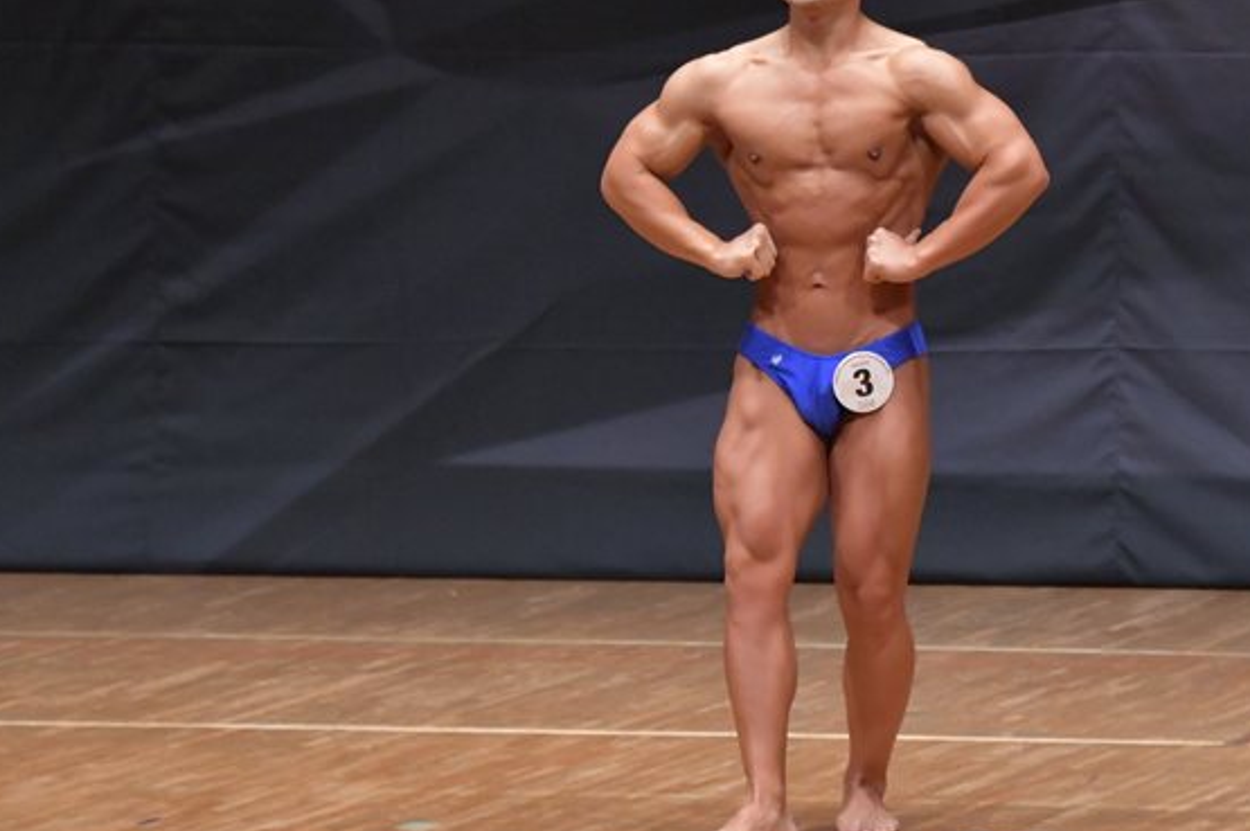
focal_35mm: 419
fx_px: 14535
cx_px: 821
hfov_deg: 4.9
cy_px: 356
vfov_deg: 3.3
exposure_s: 1/400
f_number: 5.6
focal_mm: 200
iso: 6400
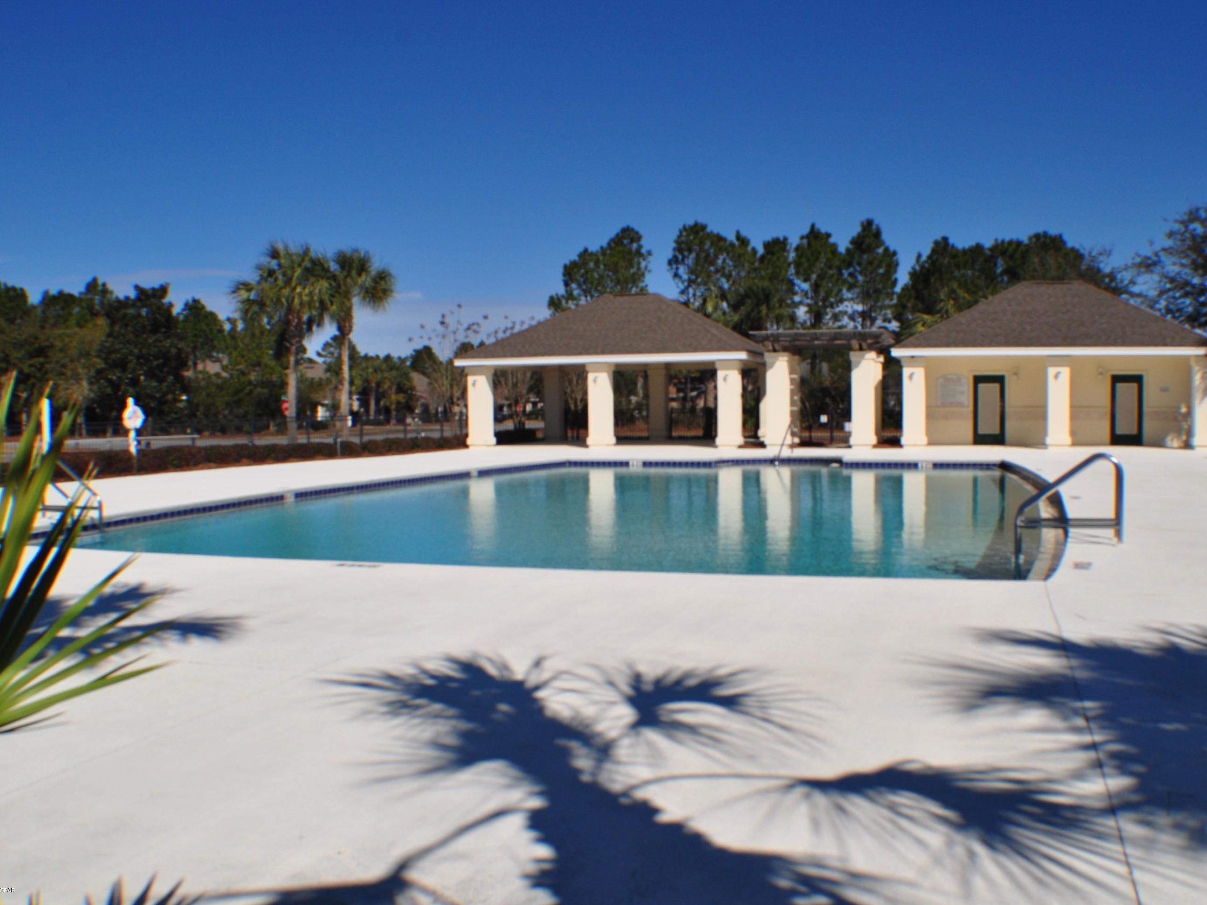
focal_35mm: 40
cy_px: 456
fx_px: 1395
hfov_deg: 46.7
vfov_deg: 36.0
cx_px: 676
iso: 320
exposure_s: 1/1000
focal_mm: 24
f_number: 11
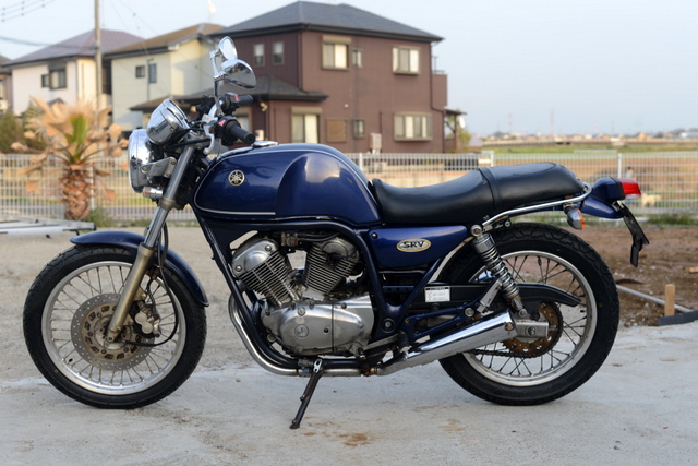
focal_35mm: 50
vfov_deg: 27.0
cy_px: 233
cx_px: 349
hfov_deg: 39.6
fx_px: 970
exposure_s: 1/100
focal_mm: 50
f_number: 5
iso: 100
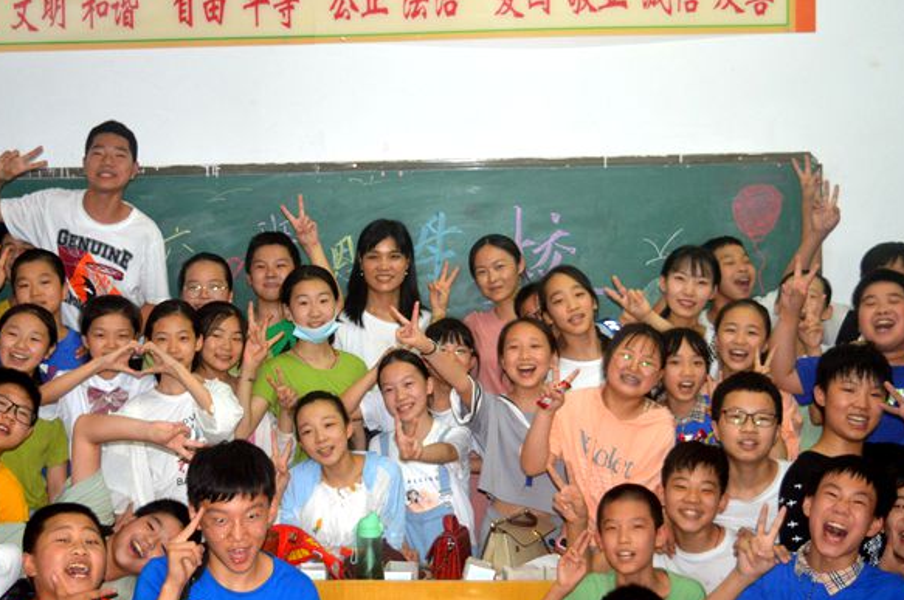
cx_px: 352
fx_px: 1497
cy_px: 309
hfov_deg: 33.5
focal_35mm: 60
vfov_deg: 22.7
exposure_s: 1/60
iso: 560
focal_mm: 29
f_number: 4.2
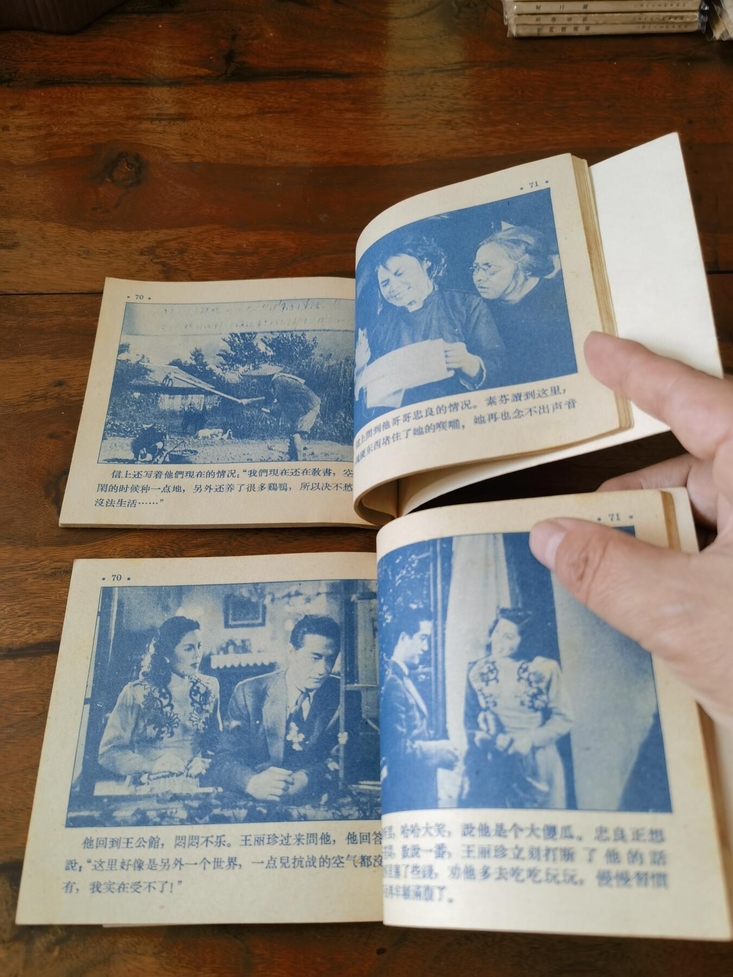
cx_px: 366
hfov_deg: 51.4
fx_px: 762
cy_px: 488
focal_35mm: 27
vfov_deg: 65.3
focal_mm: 6.67
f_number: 1.9
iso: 64
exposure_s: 1/120
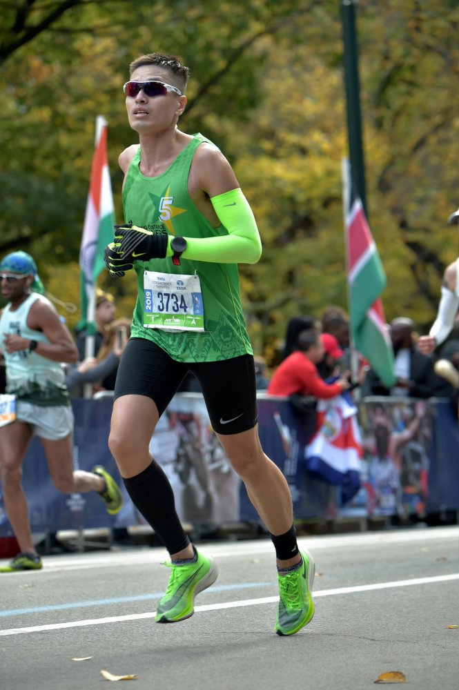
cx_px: 230
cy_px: 345
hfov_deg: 7.6
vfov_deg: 11.4
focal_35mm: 180
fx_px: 3448
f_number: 6.3
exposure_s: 1/500
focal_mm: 180
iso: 1000
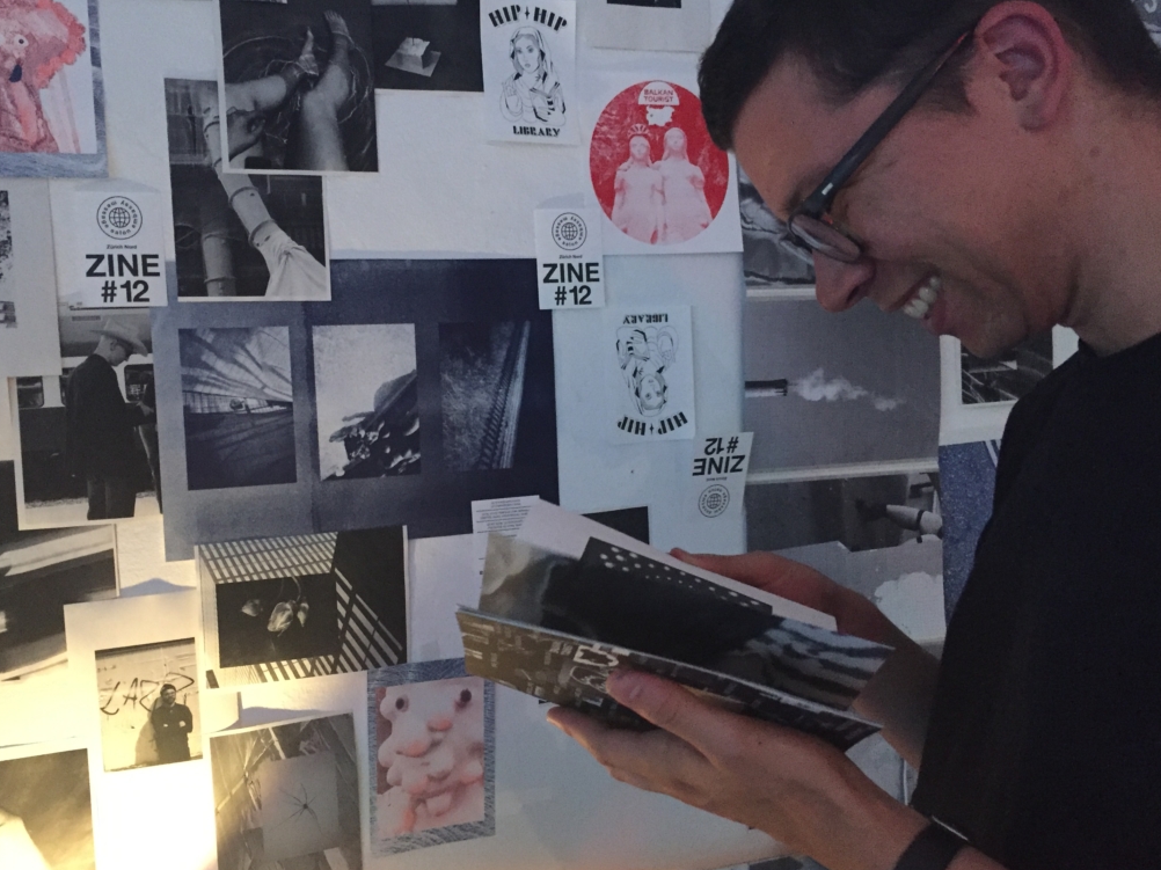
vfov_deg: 42.9
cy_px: 454
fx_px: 1107
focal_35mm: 33
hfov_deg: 55.2
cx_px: 506
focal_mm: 4.15
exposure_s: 1/17
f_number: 2.2
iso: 400
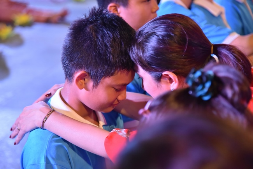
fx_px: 738
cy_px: 84
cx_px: 126
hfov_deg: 19.4
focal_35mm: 105
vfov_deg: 13.1
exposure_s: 1/100
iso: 2500
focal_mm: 105
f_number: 4
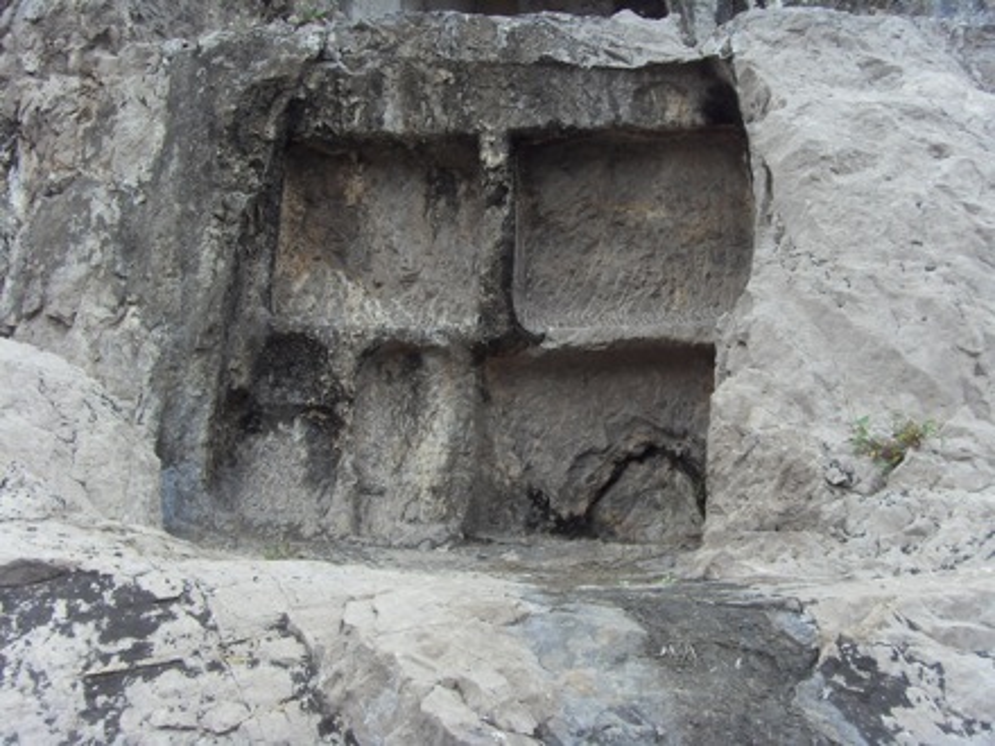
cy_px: 373
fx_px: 1121
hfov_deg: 47.9
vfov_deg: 36.8
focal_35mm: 39
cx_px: 498
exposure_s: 1/60
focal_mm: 6.6
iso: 100
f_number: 3.5
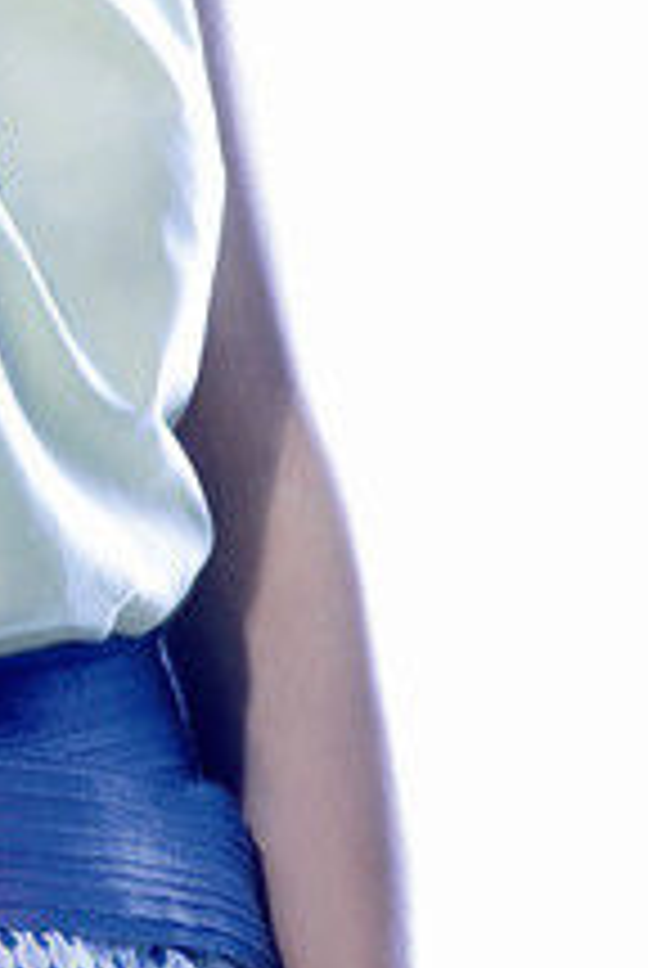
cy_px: 378
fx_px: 16873
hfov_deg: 2.2
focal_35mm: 627
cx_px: -464
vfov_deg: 3.3
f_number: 4.5
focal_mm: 150
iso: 400
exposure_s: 1/125
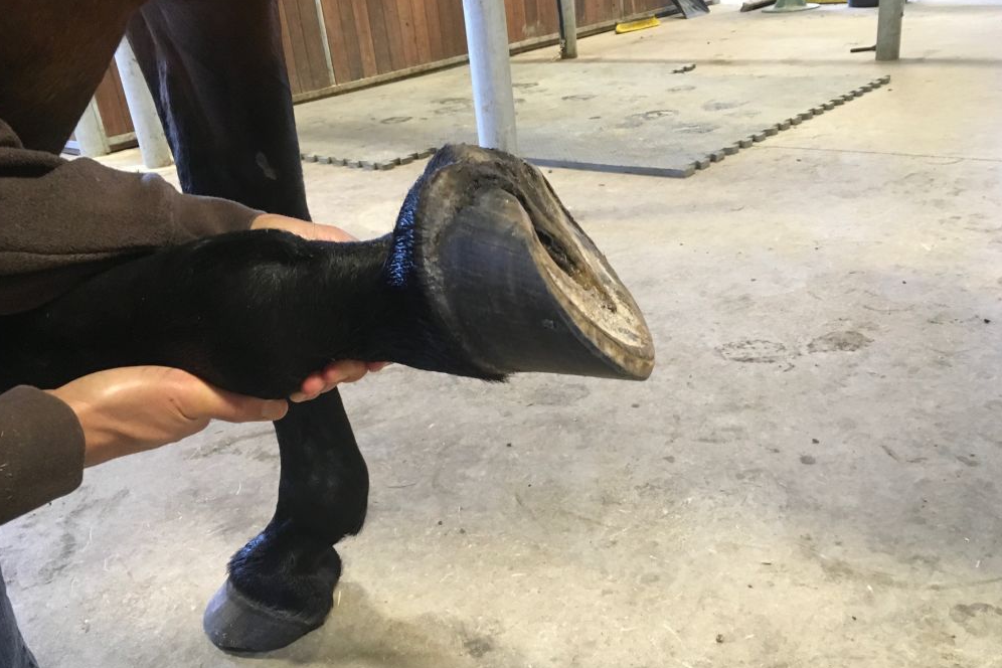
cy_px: 342
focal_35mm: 31
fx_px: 863
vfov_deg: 42.3
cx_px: 504
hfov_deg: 60.3
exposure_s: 1/30
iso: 200
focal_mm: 4.15
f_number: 2.2
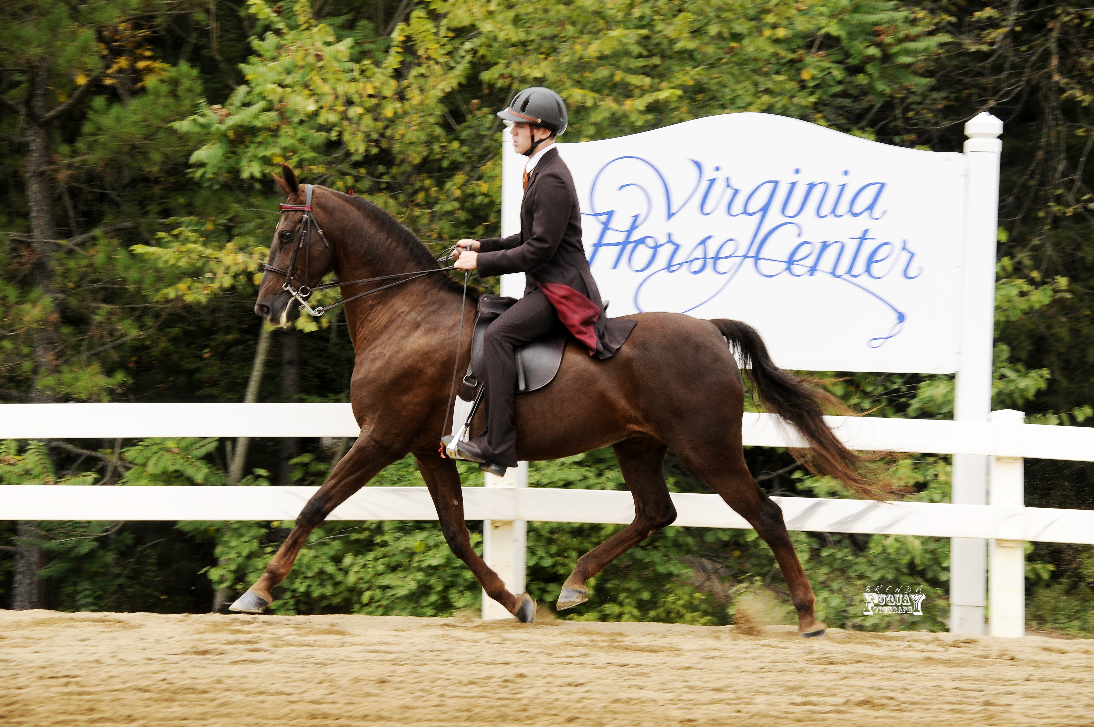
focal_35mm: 117
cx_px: 547
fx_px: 3551
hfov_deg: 17.5
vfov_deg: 11.7
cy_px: 364
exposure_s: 1/250
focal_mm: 78
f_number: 10
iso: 250
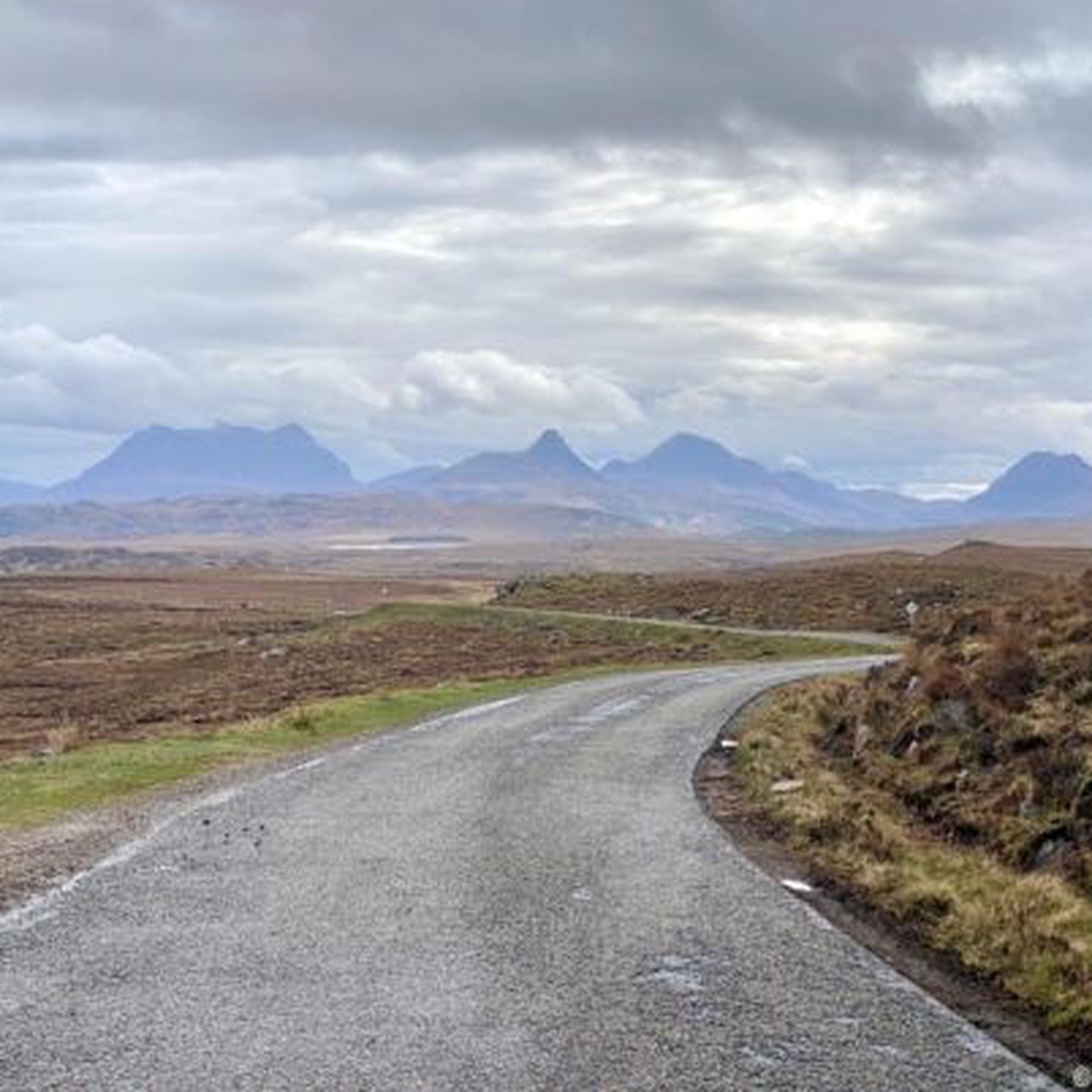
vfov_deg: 27.7
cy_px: 545
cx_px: 653
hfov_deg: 27.7
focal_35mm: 62
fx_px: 2213
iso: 20
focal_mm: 6
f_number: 2
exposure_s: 1/1370
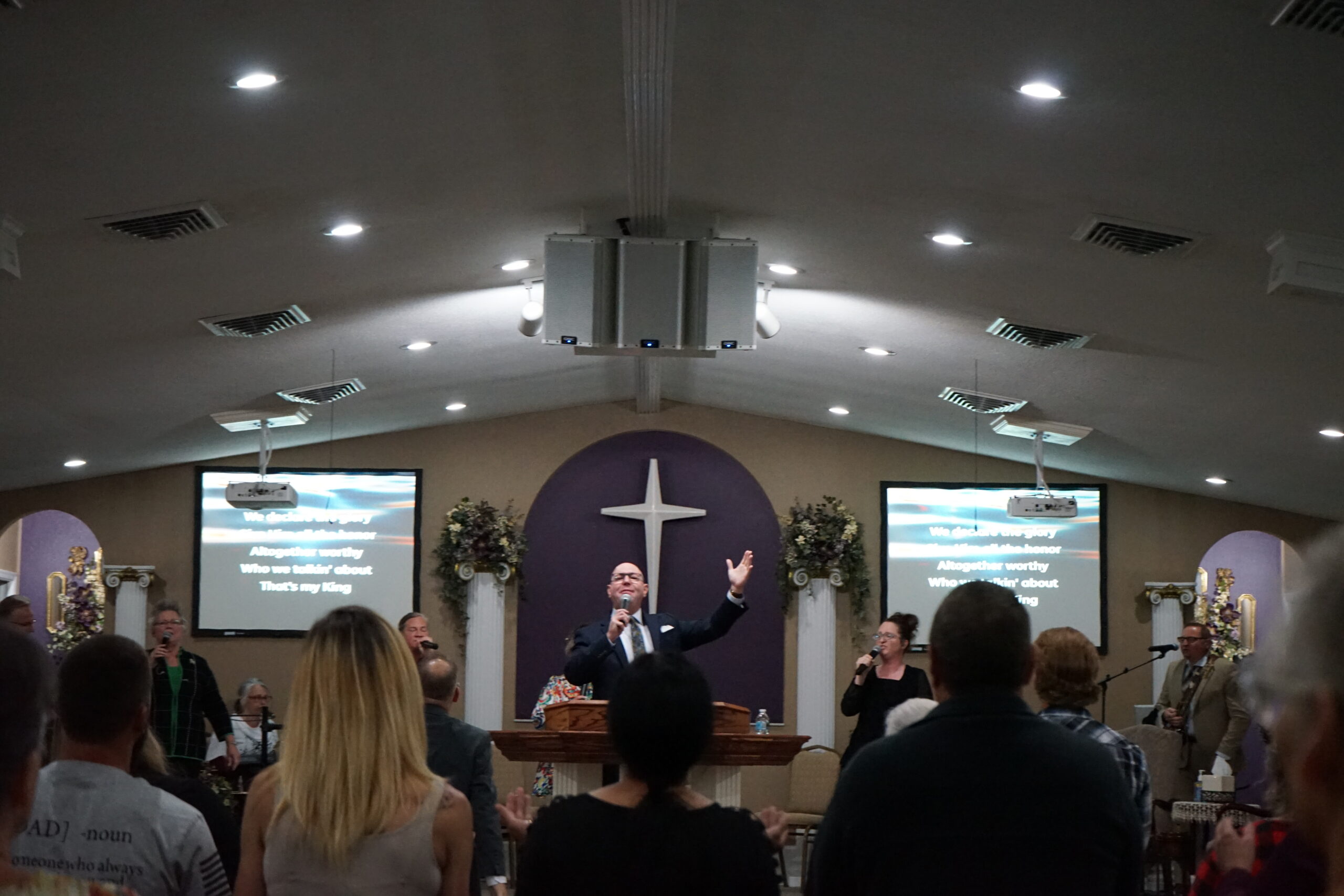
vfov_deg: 20.6
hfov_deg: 30.5
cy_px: 448
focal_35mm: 66
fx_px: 2464
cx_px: 672
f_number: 5.6
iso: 6400
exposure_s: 1/160
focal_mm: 66
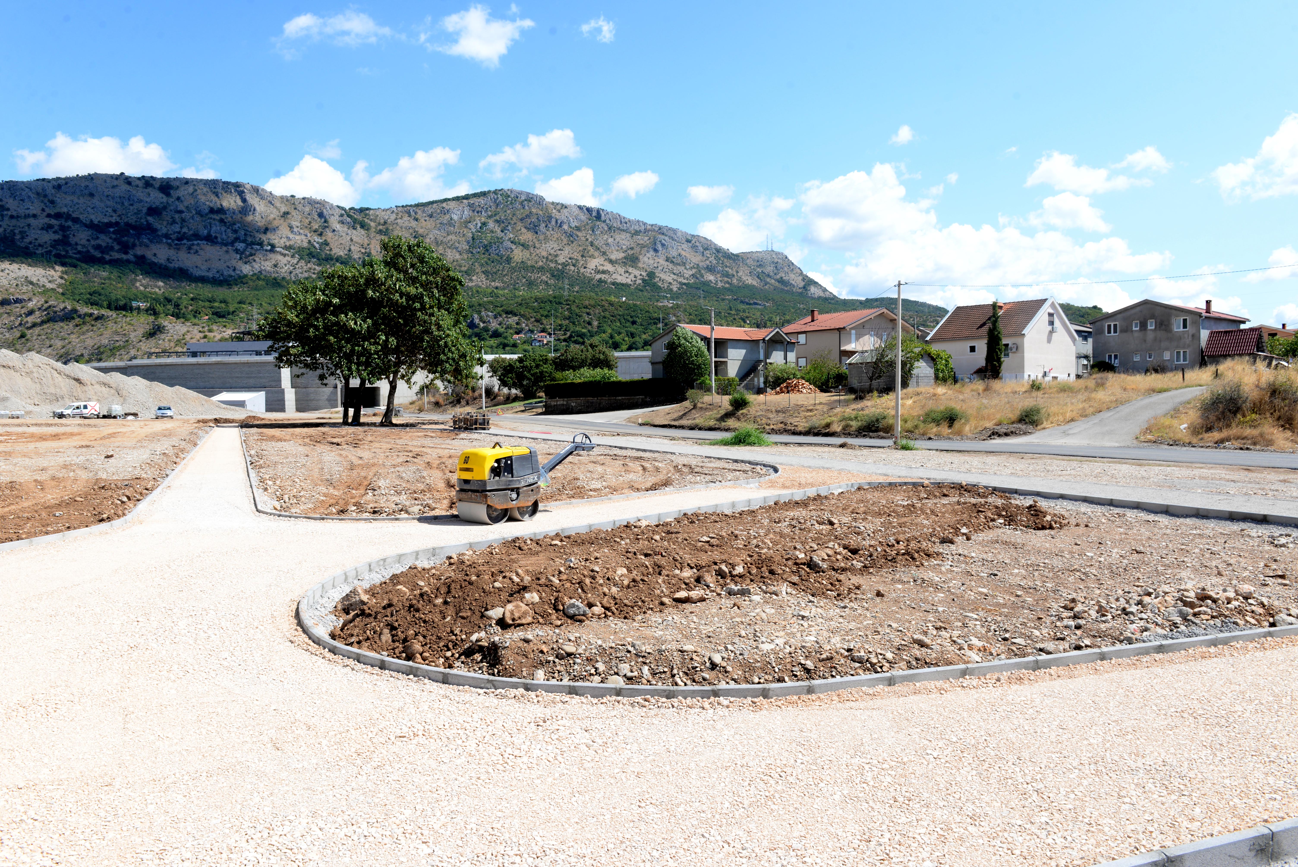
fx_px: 866
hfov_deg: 73.7
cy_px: 434
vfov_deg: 53.2
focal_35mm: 24
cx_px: 649
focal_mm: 24
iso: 250
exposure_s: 1/200
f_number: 10
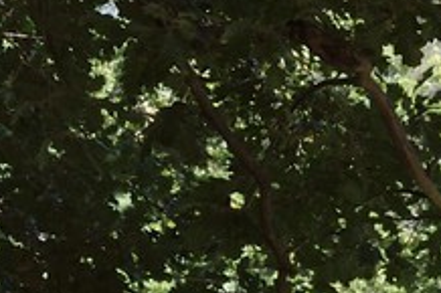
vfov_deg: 5.3
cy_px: 705
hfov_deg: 7.0
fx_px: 3060
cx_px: 1539
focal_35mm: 250
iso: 800
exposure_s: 1/320
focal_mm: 34
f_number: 13
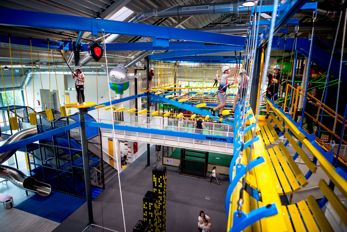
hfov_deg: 84.0
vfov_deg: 62.0
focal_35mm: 20
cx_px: 174
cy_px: 116
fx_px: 193
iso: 400
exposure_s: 1/160
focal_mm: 20
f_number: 2.5
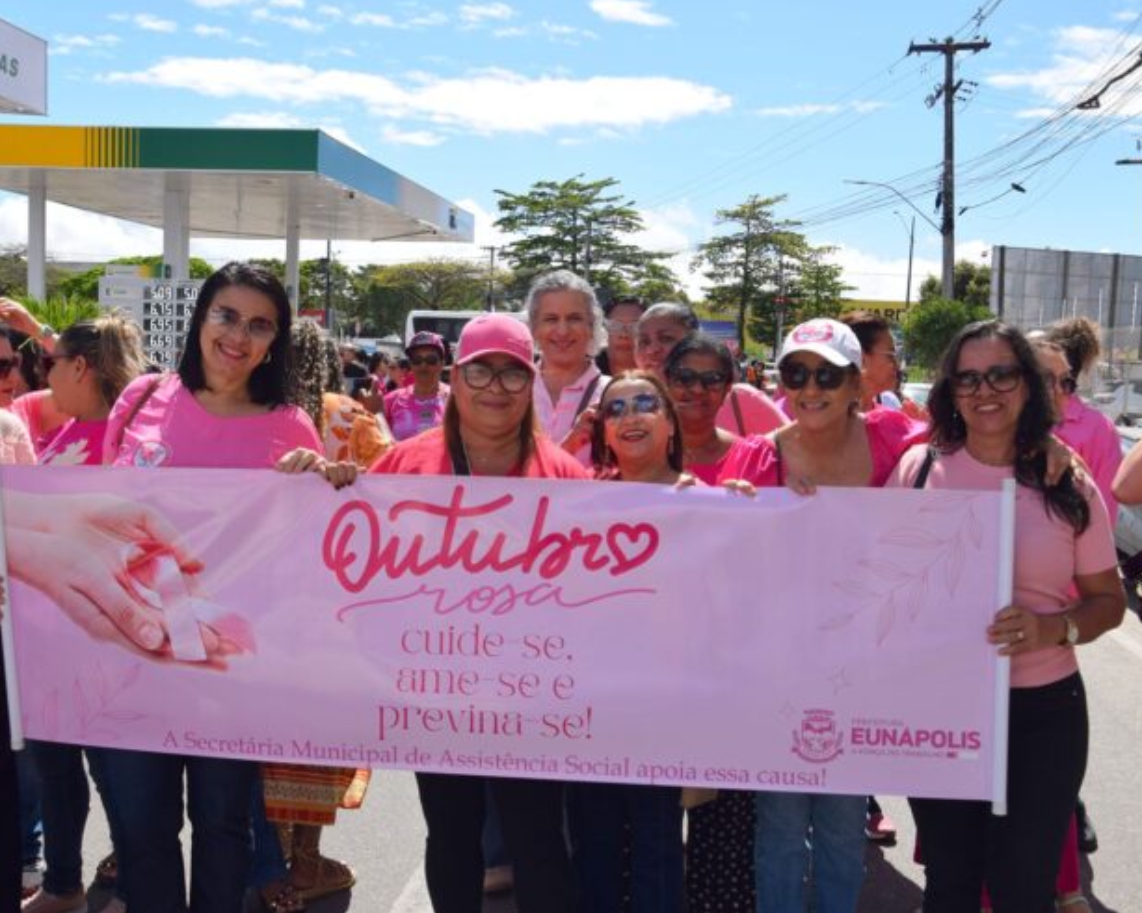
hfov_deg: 43.3
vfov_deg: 35.2
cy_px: 456
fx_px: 1439
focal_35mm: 43
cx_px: 539
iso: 200
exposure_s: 1/400
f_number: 10
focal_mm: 25
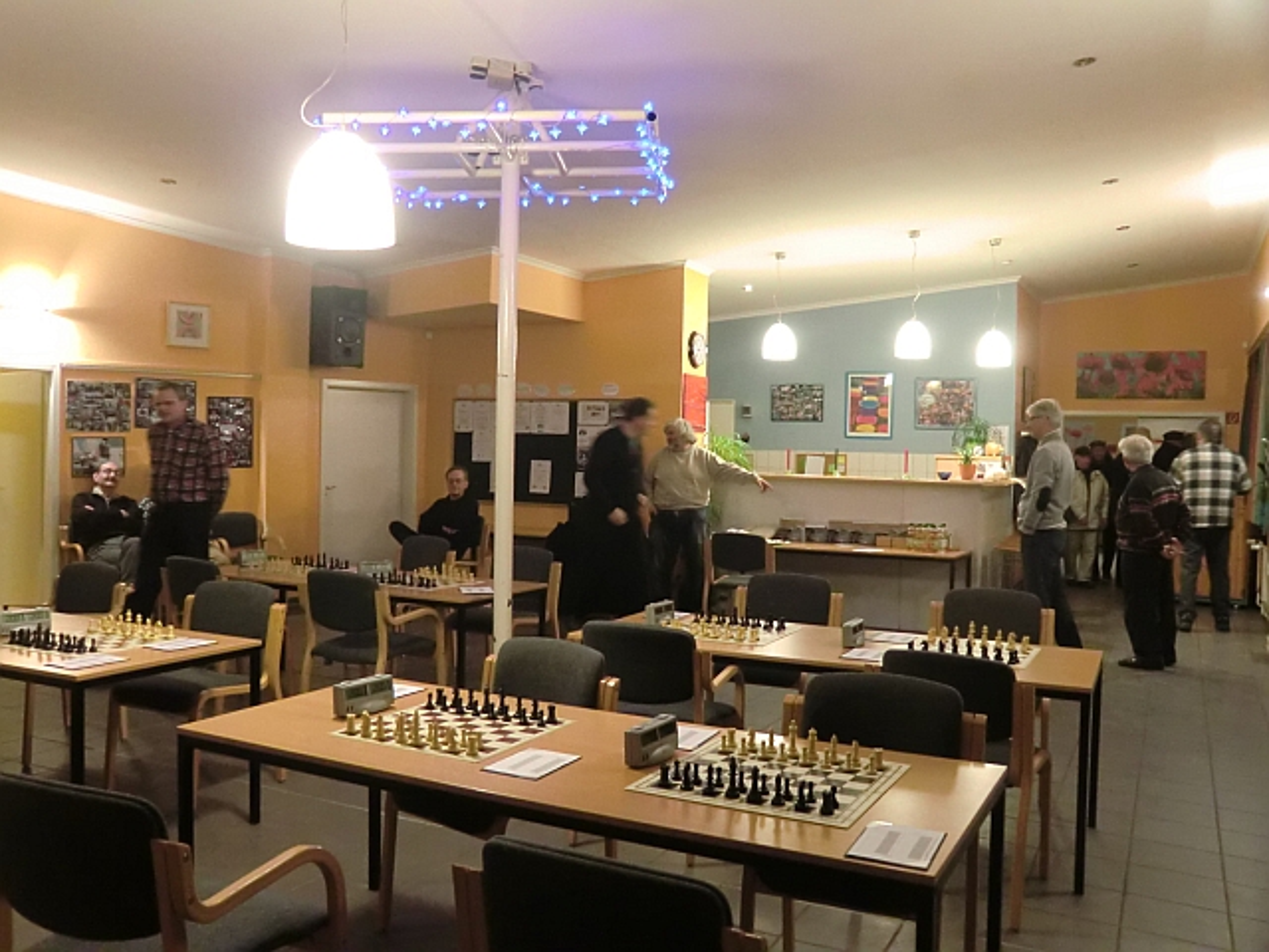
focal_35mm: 29
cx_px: 634
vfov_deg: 48.2
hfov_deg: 61.7
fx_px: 1063
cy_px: 476
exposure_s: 1/15
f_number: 3.5
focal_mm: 5.2
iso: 800
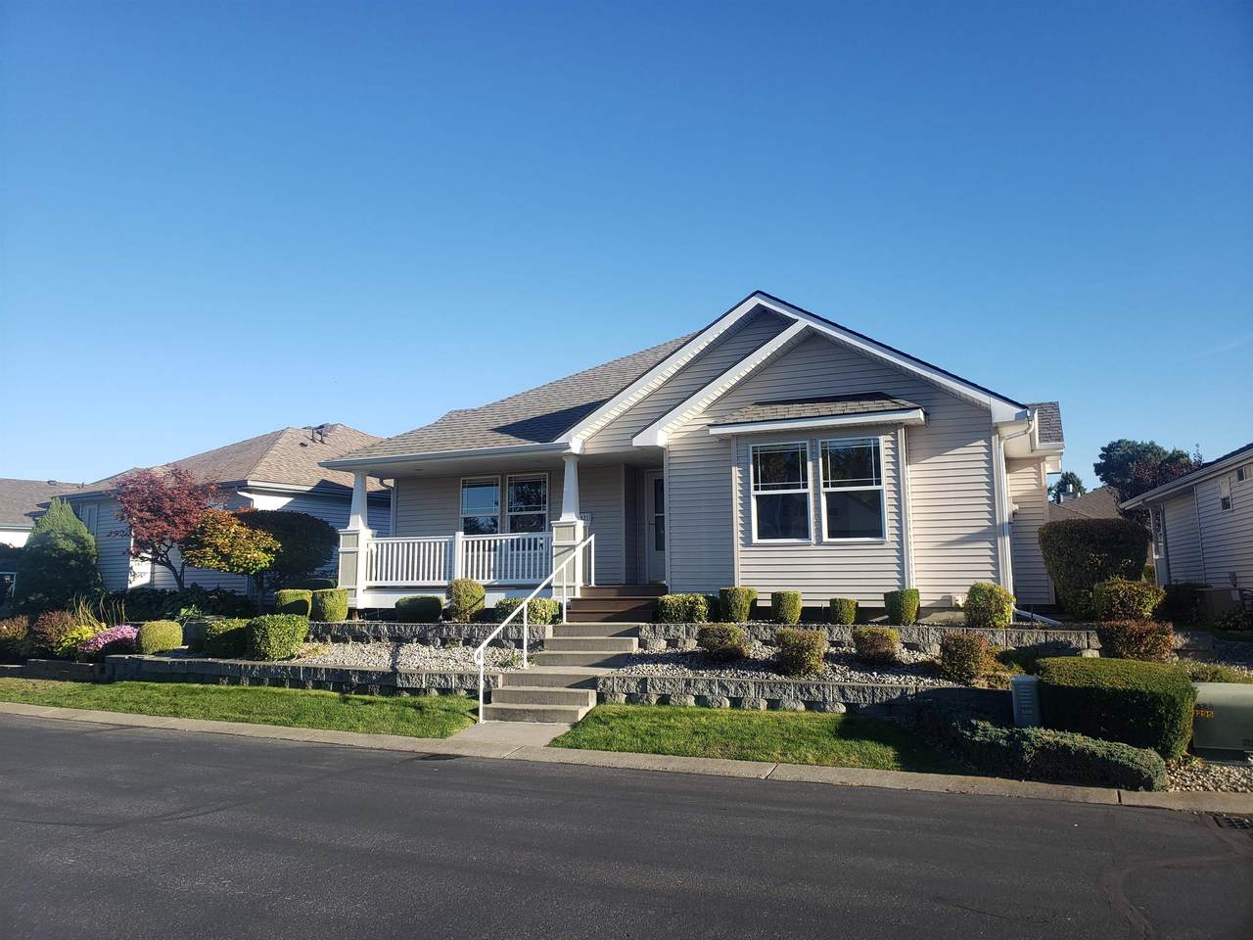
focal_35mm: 26
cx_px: 626
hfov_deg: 67.3
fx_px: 941
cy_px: 470
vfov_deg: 53.1
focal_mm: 4.3
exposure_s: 1/771
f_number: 2.4
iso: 50
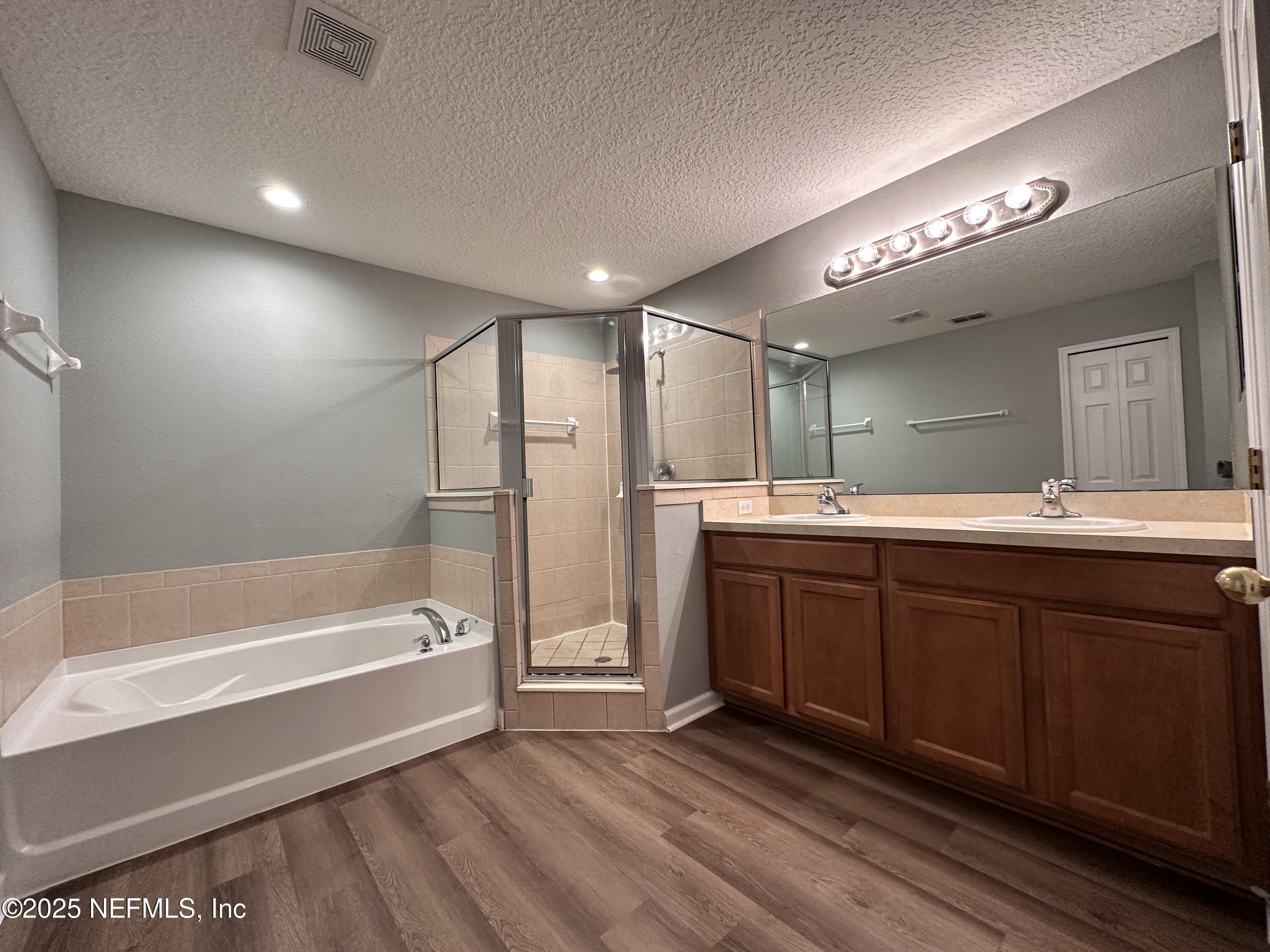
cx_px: 635
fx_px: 514
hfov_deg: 102.1
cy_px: 476
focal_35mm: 14
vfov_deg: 85.7
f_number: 2.2
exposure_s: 1/60
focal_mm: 2.22
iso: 200
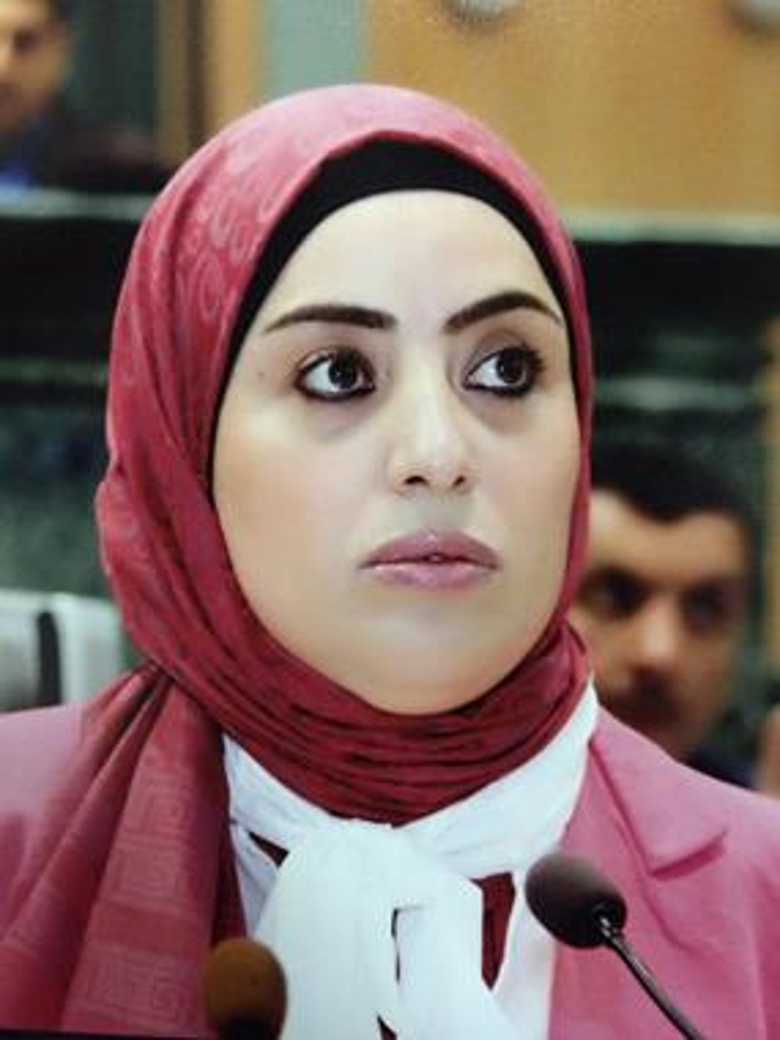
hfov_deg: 48.2
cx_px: 390
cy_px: 520
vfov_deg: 61.7
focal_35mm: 29
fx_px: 871
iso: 320
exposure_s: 1/25
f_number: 2.2
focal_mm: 4.15
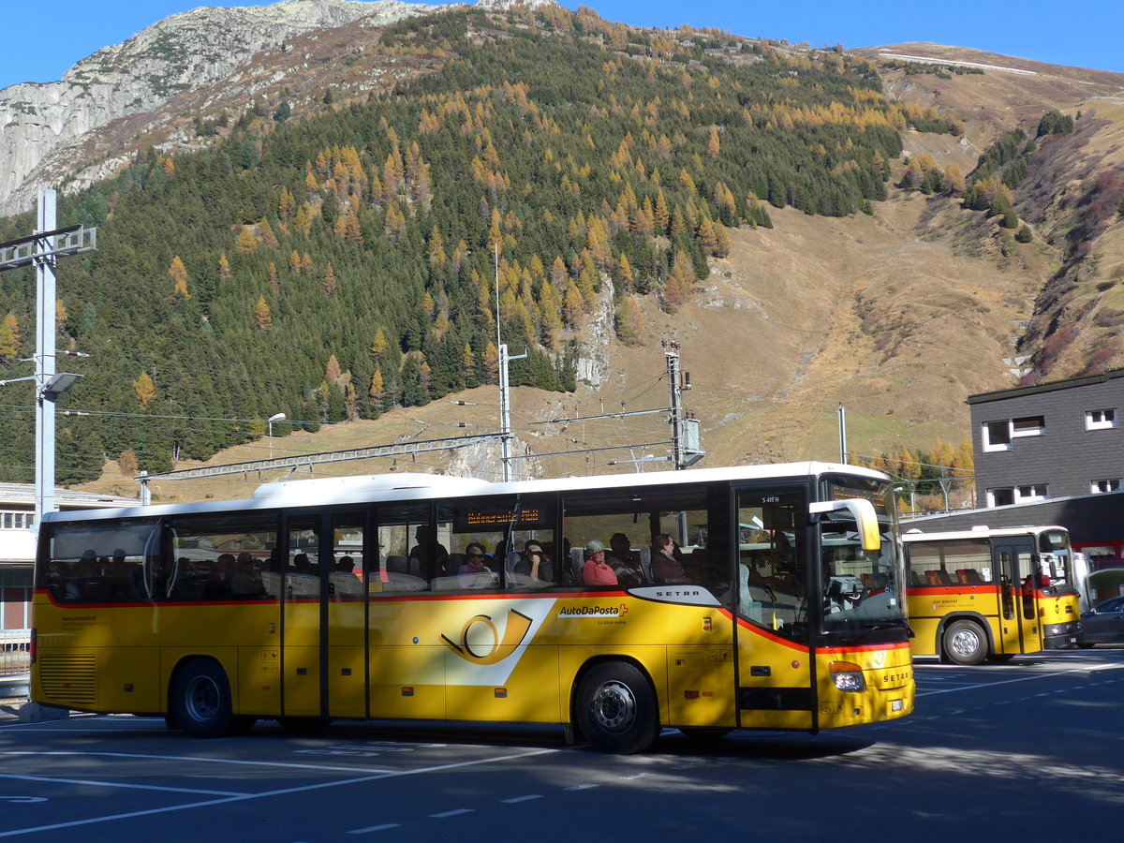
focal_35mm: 49
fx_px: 1591
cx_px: 562
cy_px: 422
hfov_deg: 38.9
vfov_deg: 29.7
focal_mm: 10.1
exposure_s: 1/640
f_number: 3.2
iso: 80
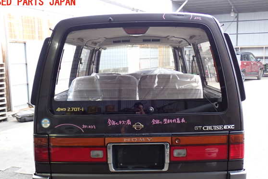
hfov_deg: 42.7
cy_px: 105
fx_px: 343
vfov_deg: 29.2
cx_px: 133
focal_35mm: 46
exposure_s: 1/40
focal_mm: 7.31
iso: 400
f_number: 2.8
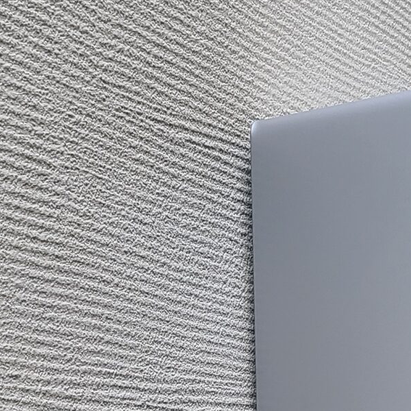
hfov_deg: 17.6
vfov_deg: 16.0
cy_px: 649
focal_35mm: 98
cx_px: 343
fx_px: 1316
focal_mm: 5.4
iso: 50
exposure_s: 1/50
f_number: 1.8
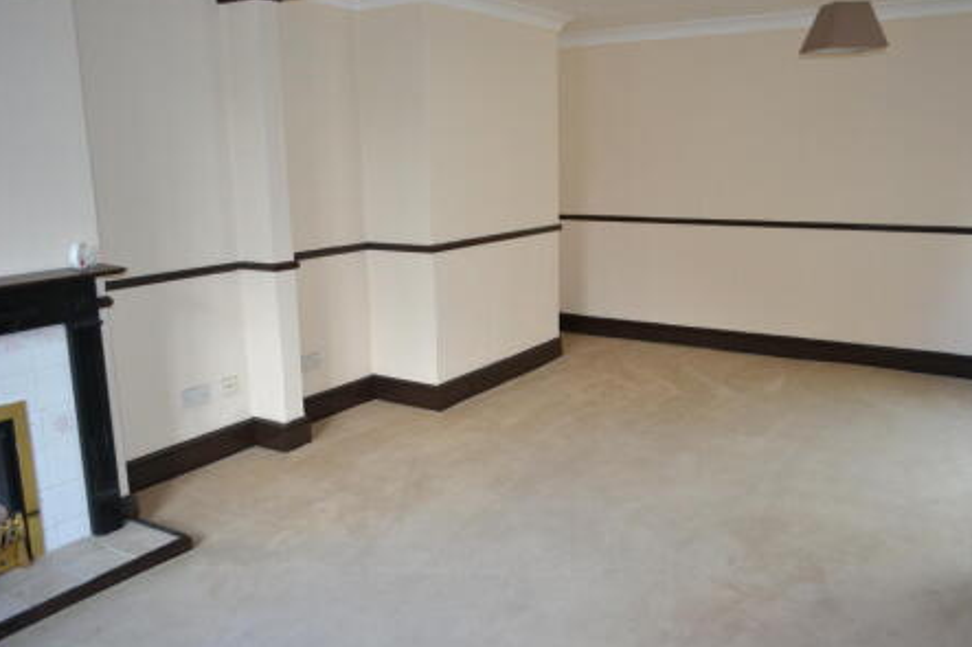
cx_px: 496
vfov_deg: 44.9
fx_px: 783
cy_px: 317
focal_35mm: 29
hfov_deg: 63.7
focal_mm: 18
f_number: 3.5
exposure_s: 1/60
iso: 900
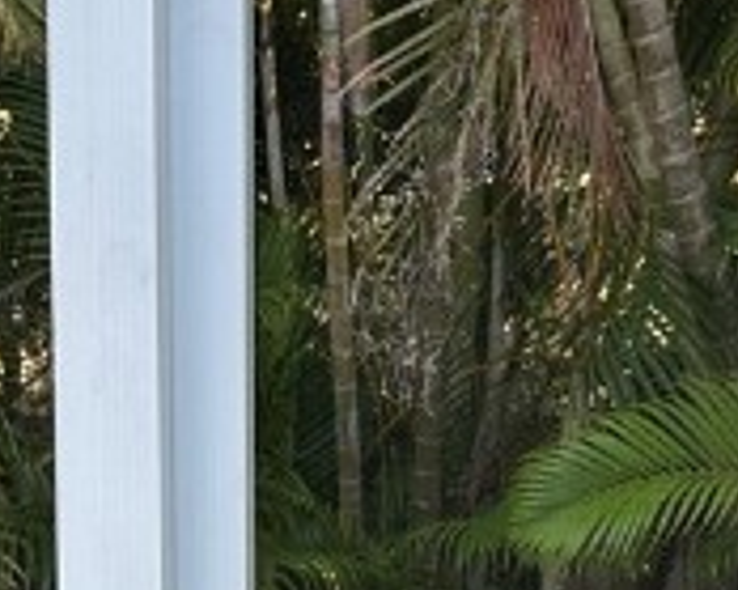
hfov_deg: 13.8
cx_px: 0
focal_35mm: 138
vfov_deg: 11.0
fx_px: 3012
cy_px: 717
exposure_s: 1/121
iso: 100
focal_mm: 6.86
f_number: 1.78
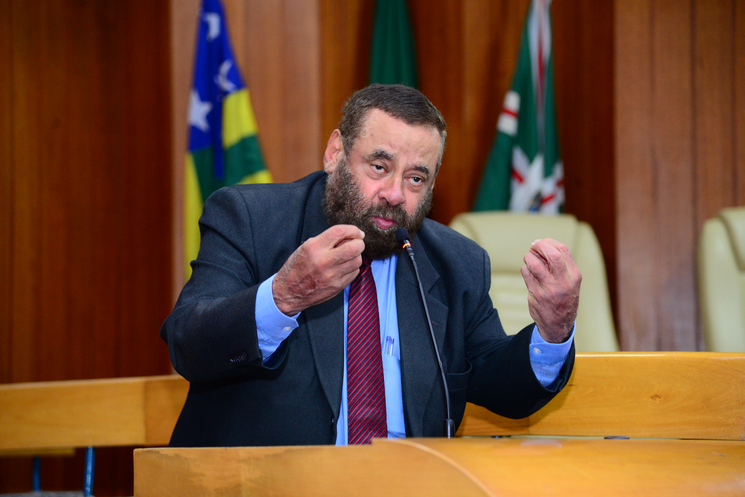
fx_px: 2484
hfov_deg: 17.1
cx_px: 372
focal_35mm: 120
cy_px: 248
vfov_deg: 11.4
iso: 1600
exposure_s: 1/60
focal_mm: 120
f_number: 4
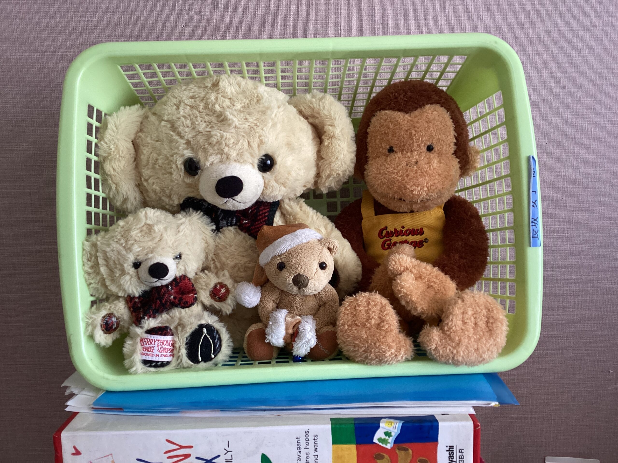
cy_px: 232
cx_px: 309
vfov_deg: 45.4
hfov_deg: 58.4
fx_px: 553
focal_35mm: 31
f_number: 2.4
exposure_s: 1/60
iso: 250
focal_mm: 3.3
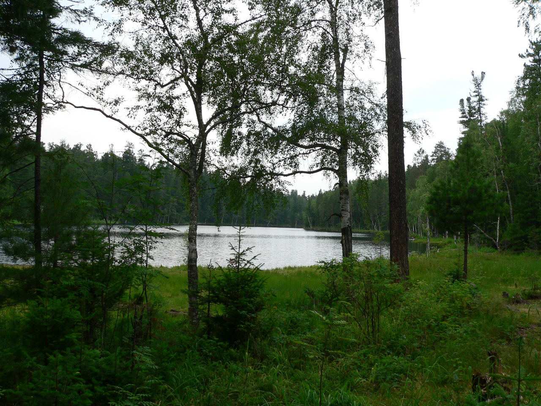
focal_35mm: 36
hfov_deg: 51.4
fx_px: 563
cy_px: 203
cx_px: 270
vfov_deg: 39.7
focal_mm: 6
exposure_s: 1/200
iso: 80
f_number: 4
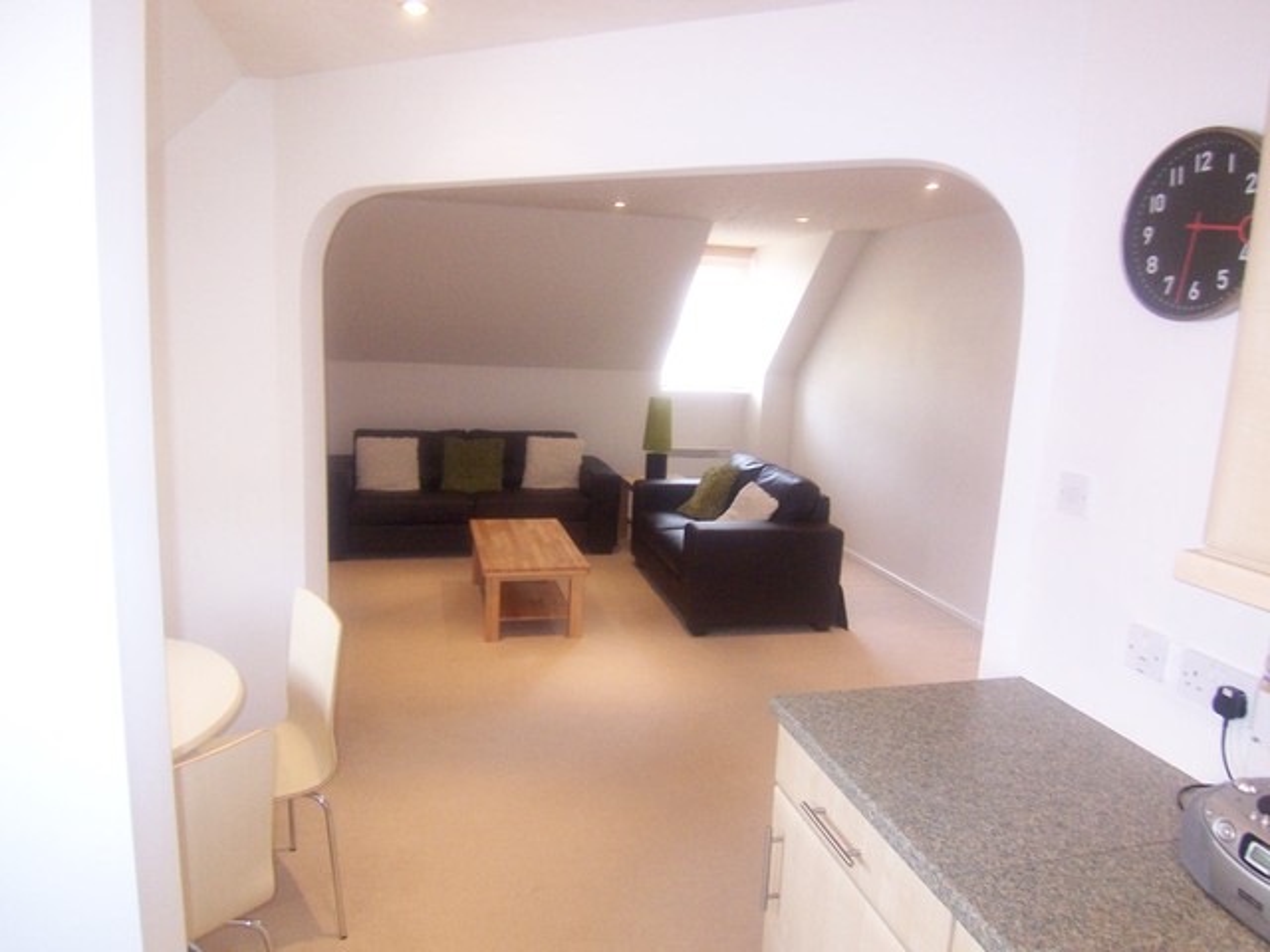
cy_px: 476
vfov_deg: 58.9
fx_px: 844
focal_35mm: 23
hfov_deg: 73.9
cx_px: 635
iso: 200
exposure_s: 1/30
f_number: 2.8
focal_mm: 3.8
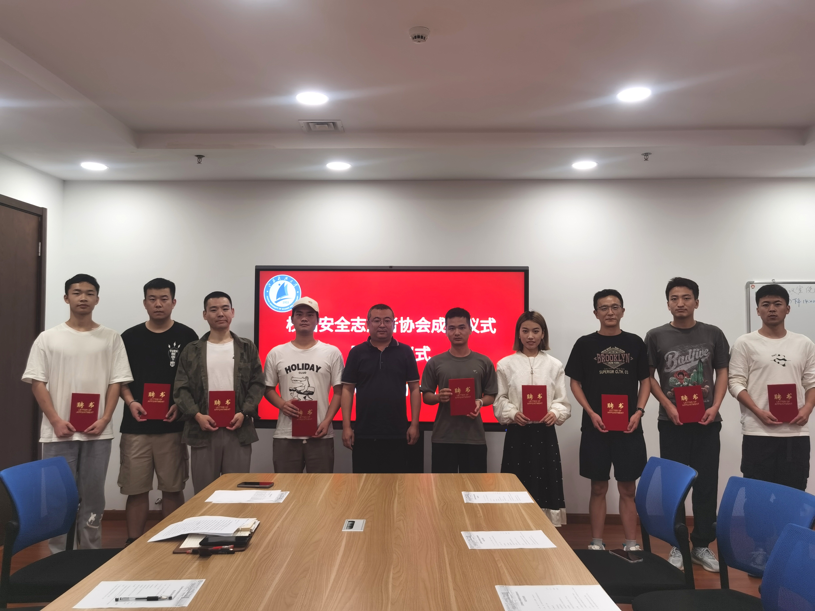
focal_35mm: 30
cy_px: 306
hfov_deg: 60.0
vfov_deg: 46.8
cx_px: 408
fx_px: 706
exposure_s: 1/100
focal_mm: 5.56
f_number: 1.6
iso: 64
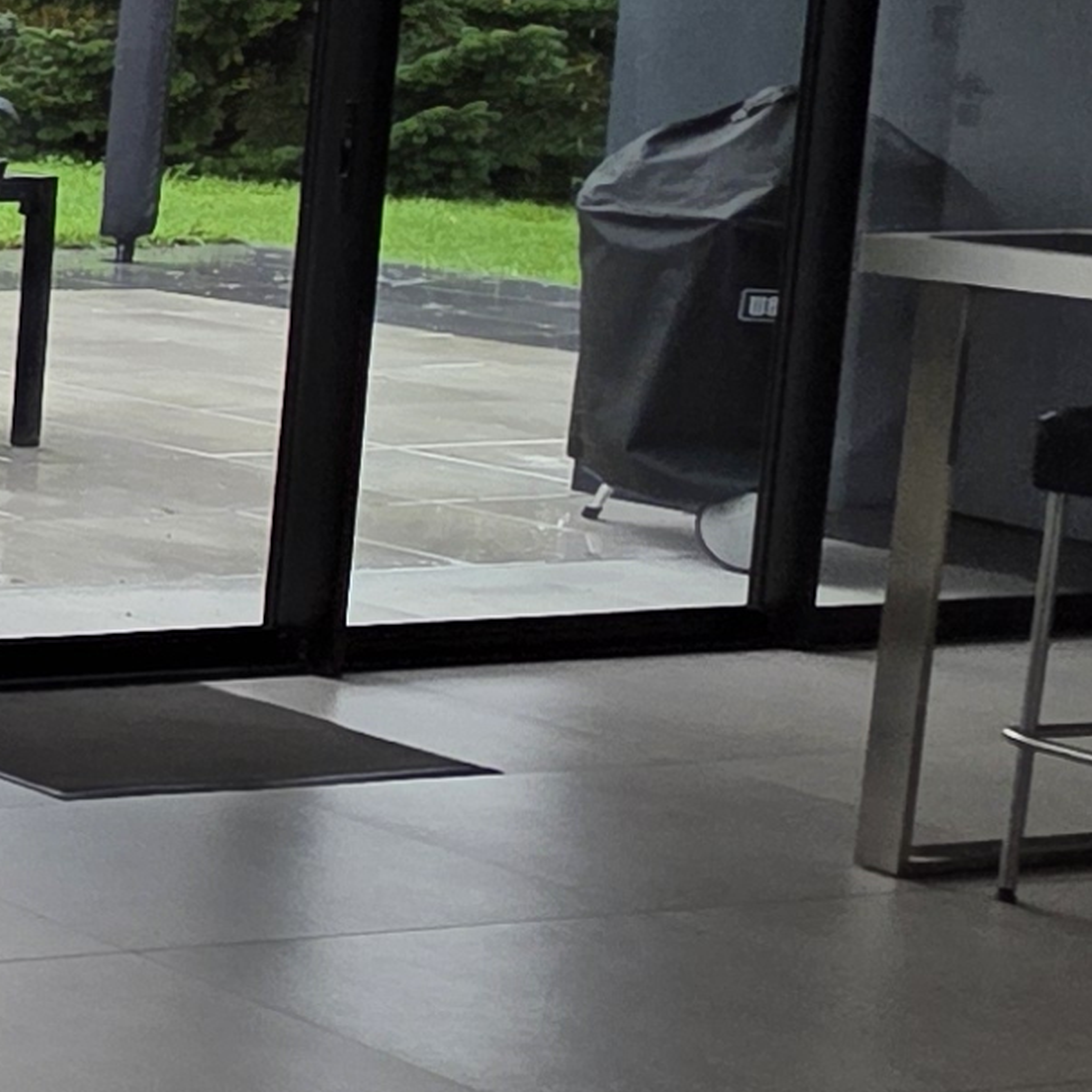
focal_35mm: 76
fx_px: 2712
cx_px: -1919
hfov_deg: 12.7
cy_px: 188
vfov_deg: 22.4
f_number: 1.9
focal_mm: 2.2
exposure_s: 1/300
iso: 40
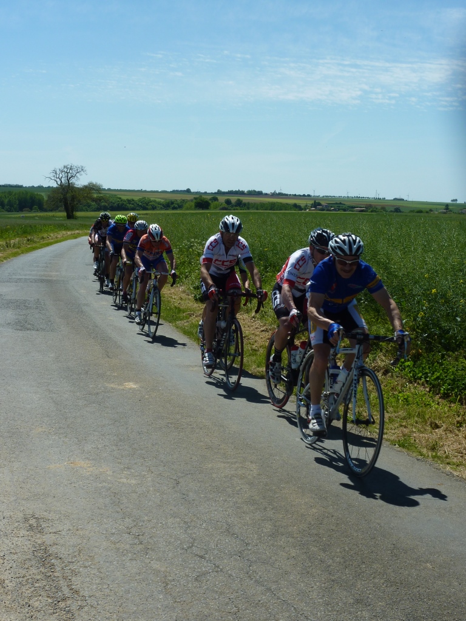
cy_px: 310
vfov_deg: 32.7
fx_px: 1059
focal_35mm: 59
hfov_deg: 24.8
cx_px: 233
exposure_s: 1/500
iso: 80
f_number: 5.6
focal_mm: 9.7
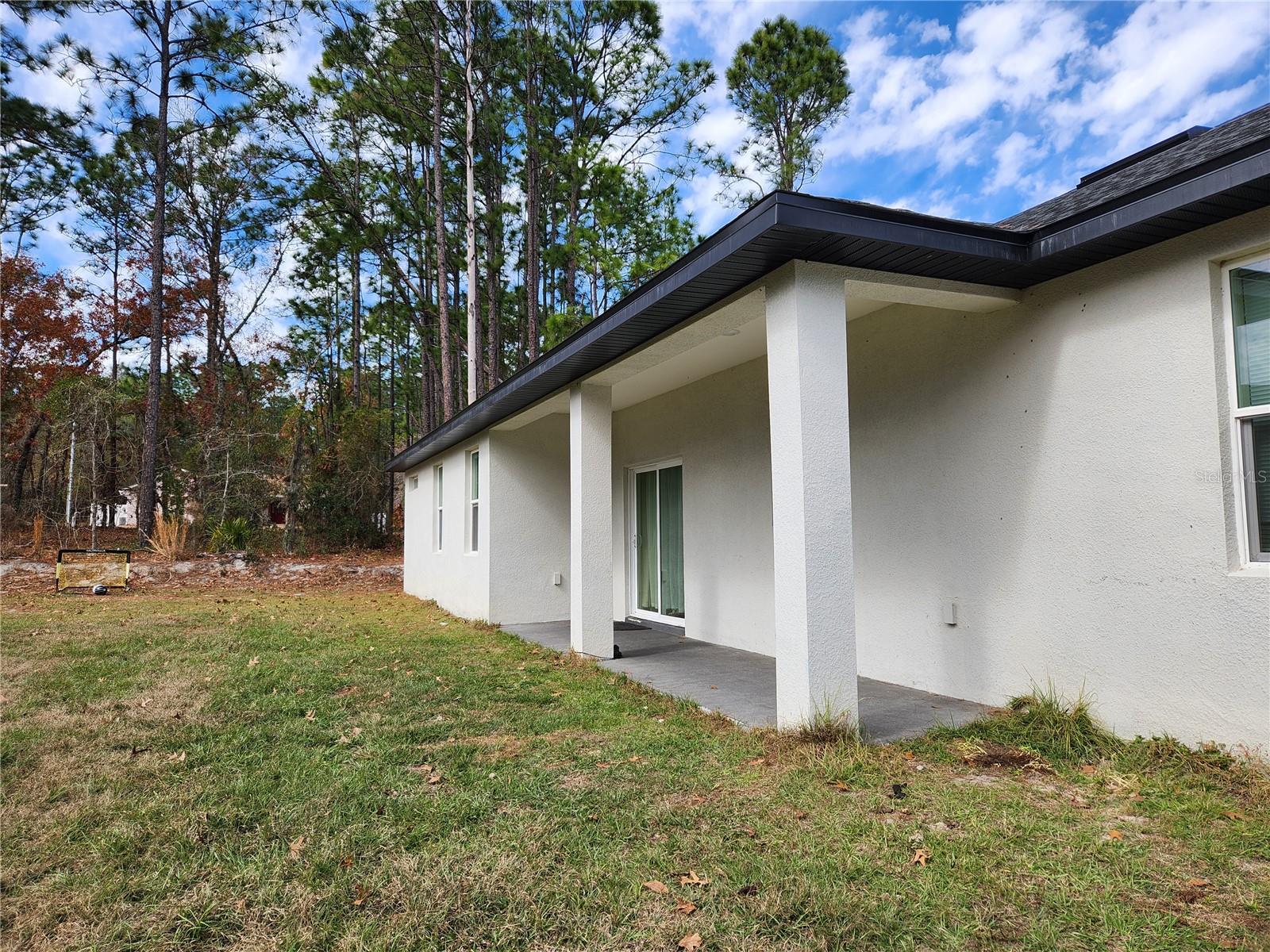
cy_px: 476
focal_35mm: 23
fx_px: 844
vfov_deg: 58.9
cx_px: 635
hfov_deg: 73.9
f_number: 1.8
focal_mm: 5.4
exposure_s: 1/909
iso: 20
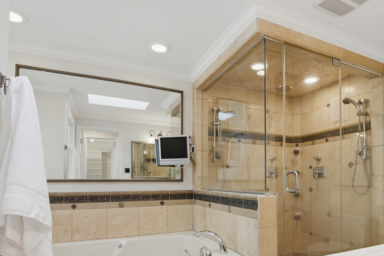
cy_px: 180
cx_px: 227
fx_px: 245
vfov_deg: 53.5
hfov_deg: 75.4
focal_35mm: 23
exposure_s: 1/60
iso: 250
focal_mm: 16
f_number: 9
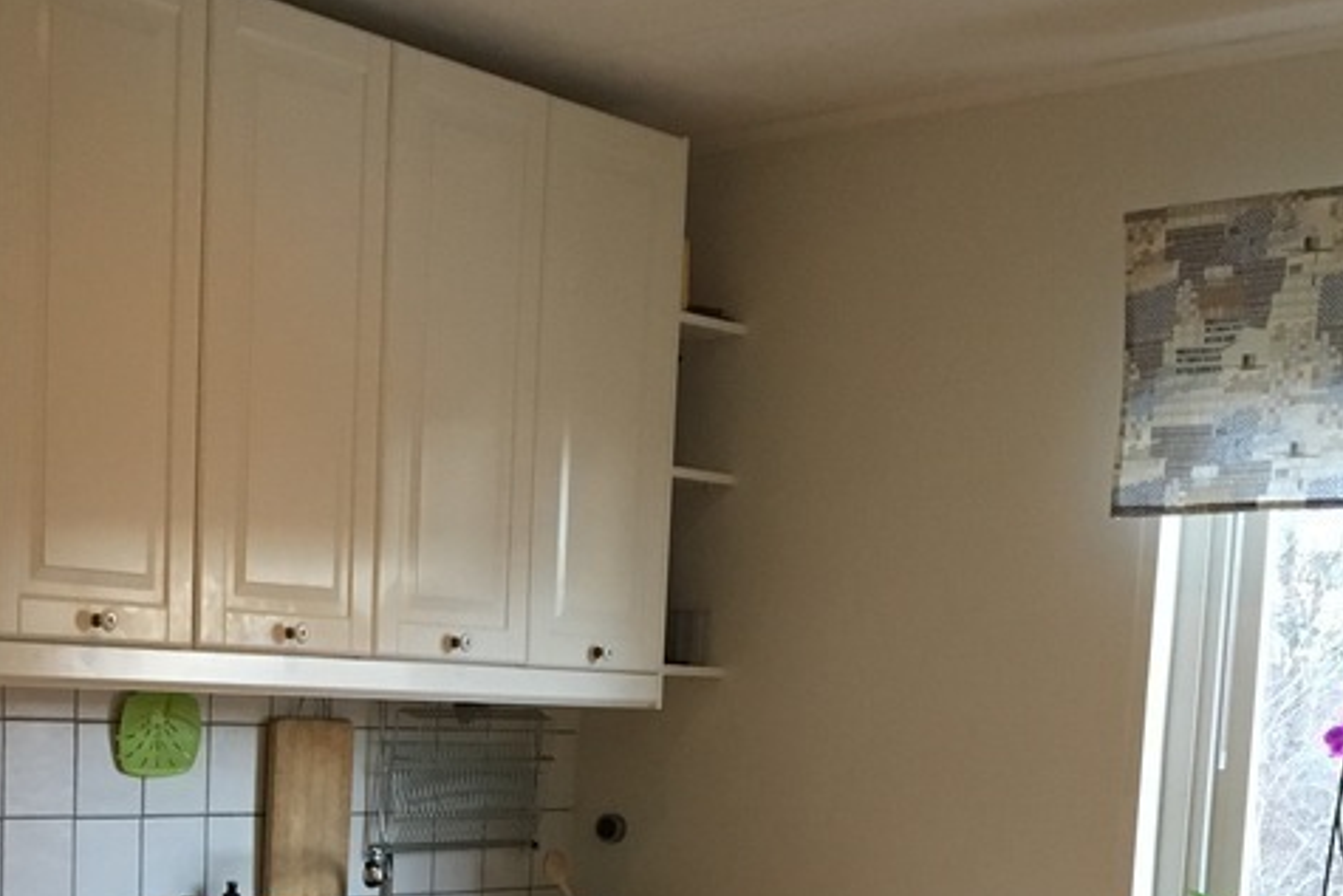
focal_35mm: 65
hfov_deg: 30.1
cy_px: 1023
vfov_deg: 19.9
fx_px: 2425
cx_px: 240
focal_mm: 4.15
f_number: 2.2
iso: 200
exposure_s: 1/33
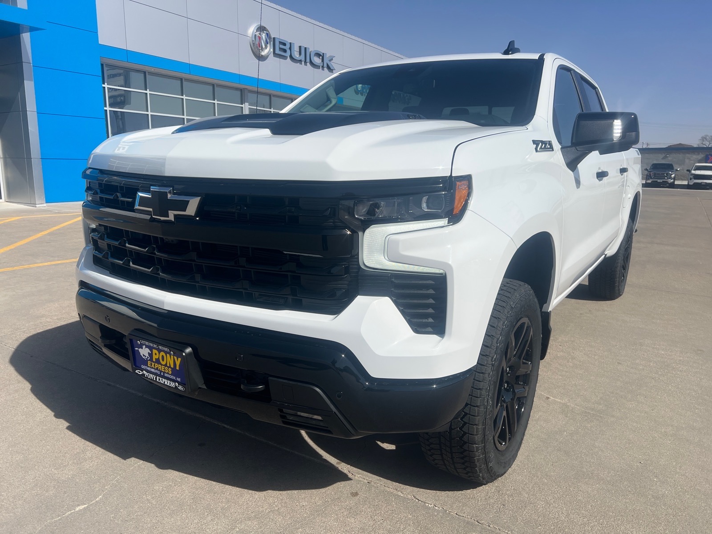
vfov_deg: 53.1
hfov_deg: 67.3
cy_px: 267
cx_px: 356
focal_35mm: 26
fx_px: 535
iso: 50
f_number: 1.5
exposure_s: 1/8000
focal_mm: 5.7
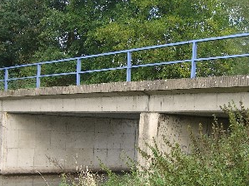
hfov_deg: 26.3
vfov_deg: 19.8
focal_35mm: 74
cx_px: 144
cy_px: 130
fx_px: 532
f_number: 2.8
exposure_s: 1/320
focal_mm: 7.9
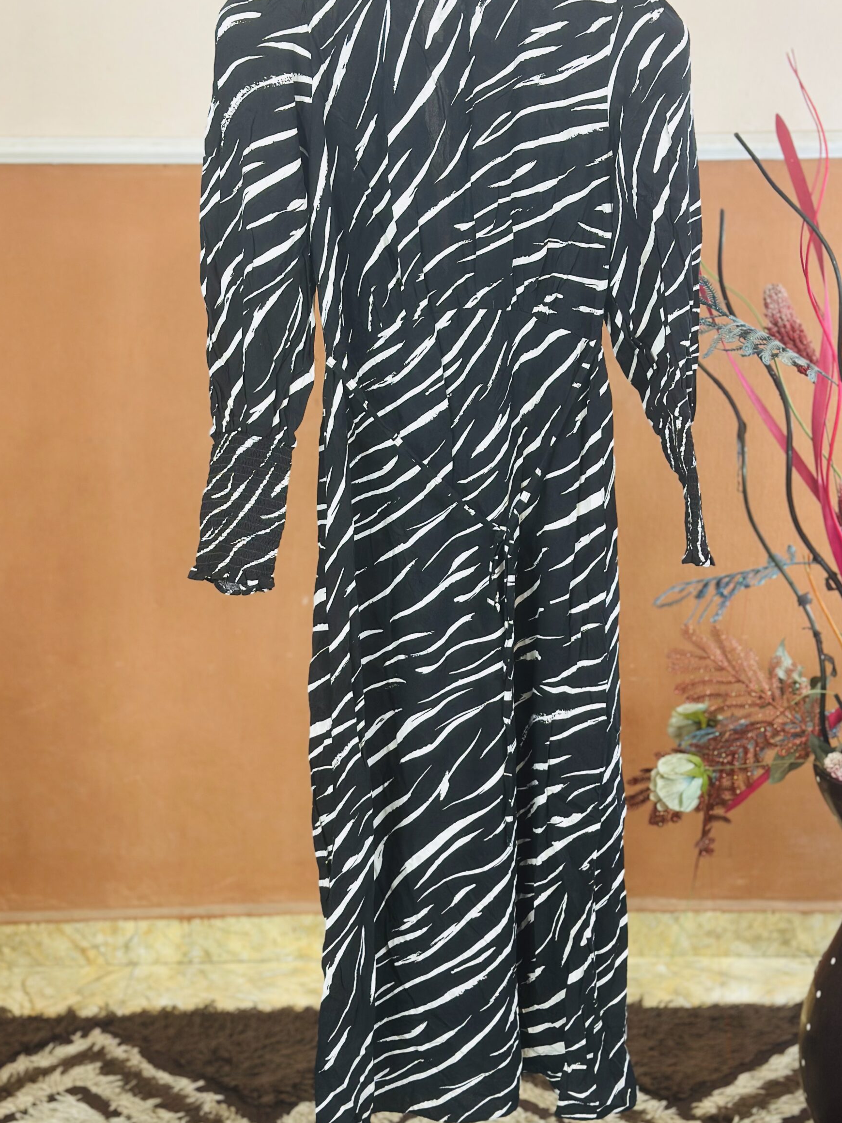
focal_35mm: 53
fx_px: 1719
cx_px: 431
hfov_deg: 27.5
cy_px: 537
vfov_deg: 36.2
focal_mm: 6.86
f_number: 1.78
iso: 100
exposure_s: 1/50
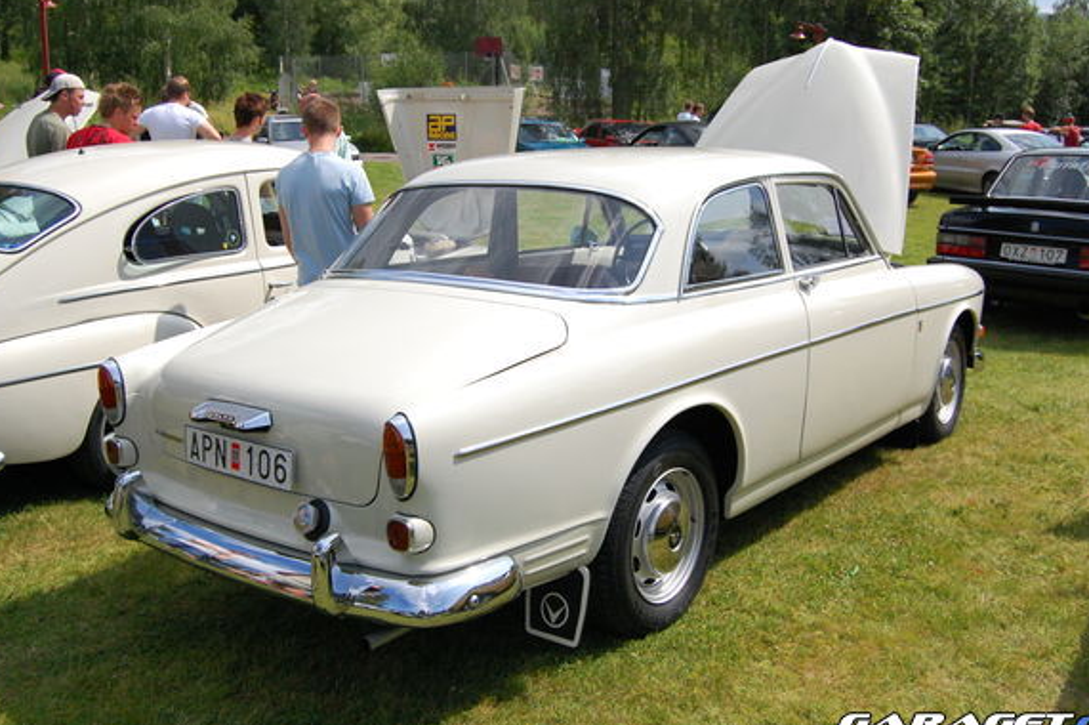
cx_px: 555
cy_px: 336
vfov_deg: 35.9
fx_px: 1119
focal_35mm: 37
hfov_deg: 51.9
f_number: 5.6
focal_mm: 22
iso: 800
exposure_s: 1/4000
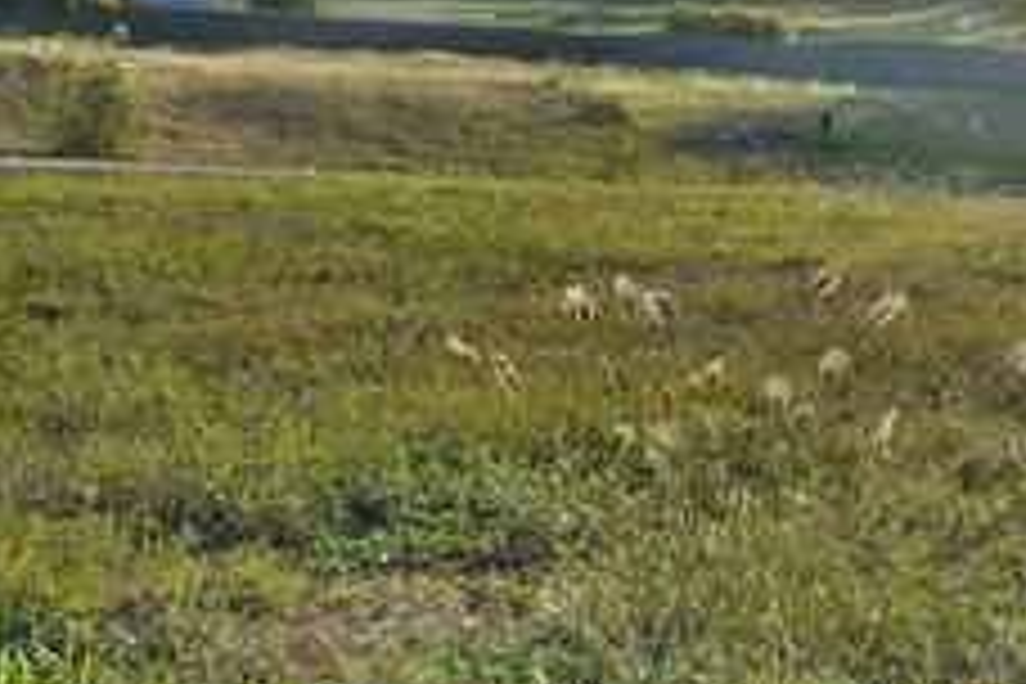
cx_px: 652
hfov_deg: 28.3
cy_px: 448
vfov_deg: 19.1
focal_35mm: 71
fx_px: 2024
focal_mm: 23
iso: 100
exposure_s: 1/160
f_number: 6.3
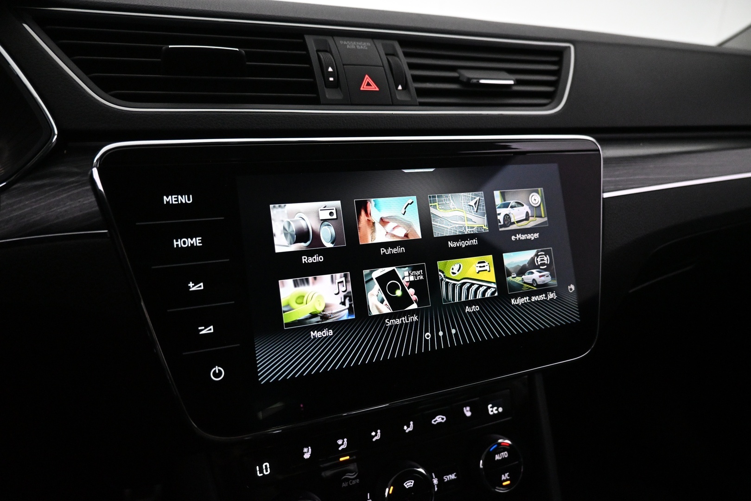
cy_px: 250
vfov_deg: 53.1
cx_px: 376
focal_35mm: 24
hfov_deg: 73.7
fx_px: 501
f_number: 3.5
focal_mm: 16
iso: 4000
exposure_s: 1/160
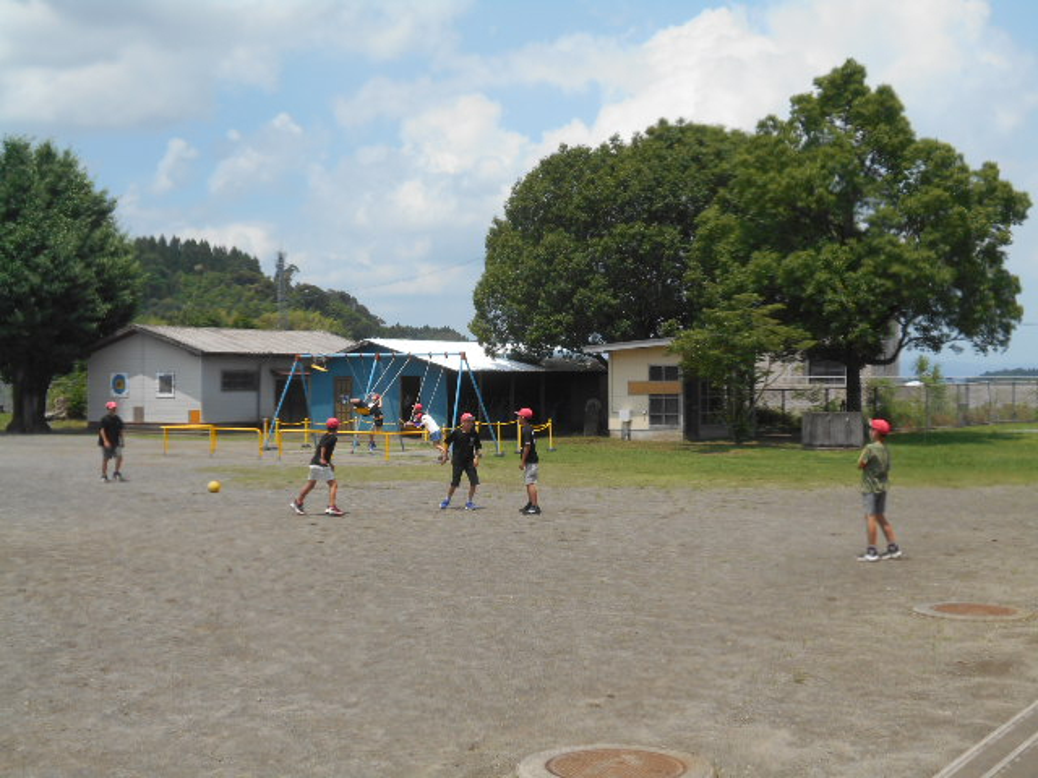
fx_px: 1499
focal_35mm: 50
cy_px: 389
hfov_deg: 38.2
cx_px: 519
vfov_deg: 29.1
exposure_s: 1/640
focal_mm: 8.8
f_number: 4.5
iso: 80
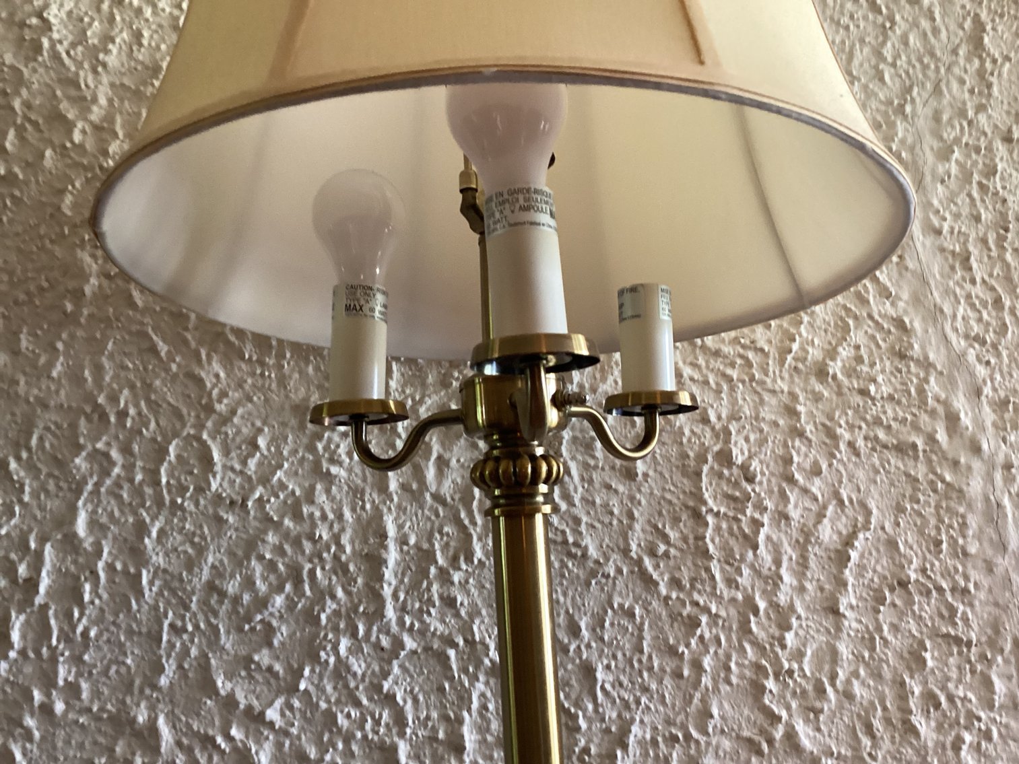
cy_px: 382
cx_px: 510
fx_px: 913
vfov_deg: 45.4
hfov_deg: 58.3
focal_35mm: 31
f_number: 2.4
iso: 320
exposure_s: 1/40
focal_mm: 3.3
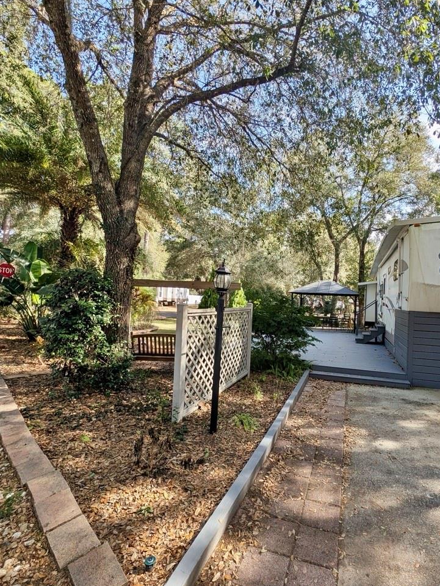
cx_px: 283
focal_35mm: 16
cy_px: 293
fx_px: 271
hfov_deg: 76.3
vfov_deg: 94.5
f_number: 1.95
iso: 36
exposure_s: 1/443
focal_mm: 2.23
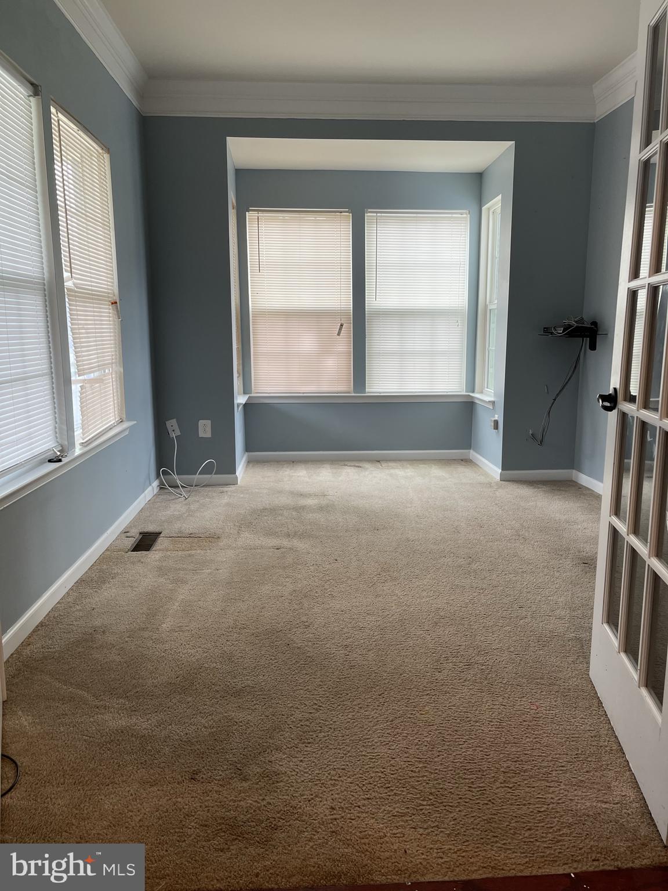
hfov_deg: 53.1
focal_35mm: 26
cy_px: 446
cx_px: 334
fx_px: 669
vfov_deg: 67.3
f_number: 1.6
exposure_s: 1/60
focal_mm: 5.1
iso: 80
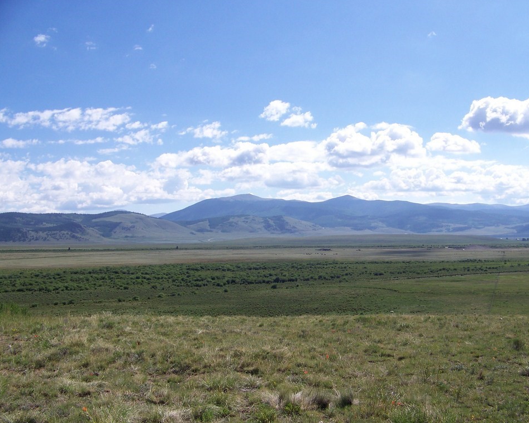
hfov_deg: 47.9
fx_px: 595
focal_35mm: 38
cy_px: 209
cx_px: 276
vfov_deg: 39.2
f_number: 4
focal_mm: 5.85
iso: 64
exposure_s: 1/640
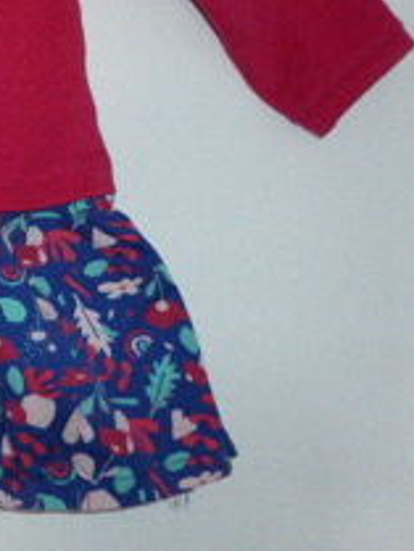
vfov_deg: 34.0
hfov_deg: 22.4
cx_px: -187
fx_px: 876
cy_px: 116
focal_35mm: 55
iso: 500
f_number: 3.3
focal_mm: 4.3
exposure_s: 1/60
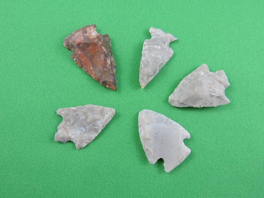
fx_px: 229
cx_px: 132
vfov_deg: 46.8
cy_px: 99
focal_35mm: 30
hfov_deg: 60.0
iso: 640
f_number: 3.5
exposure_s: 1/125
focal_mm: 5.4
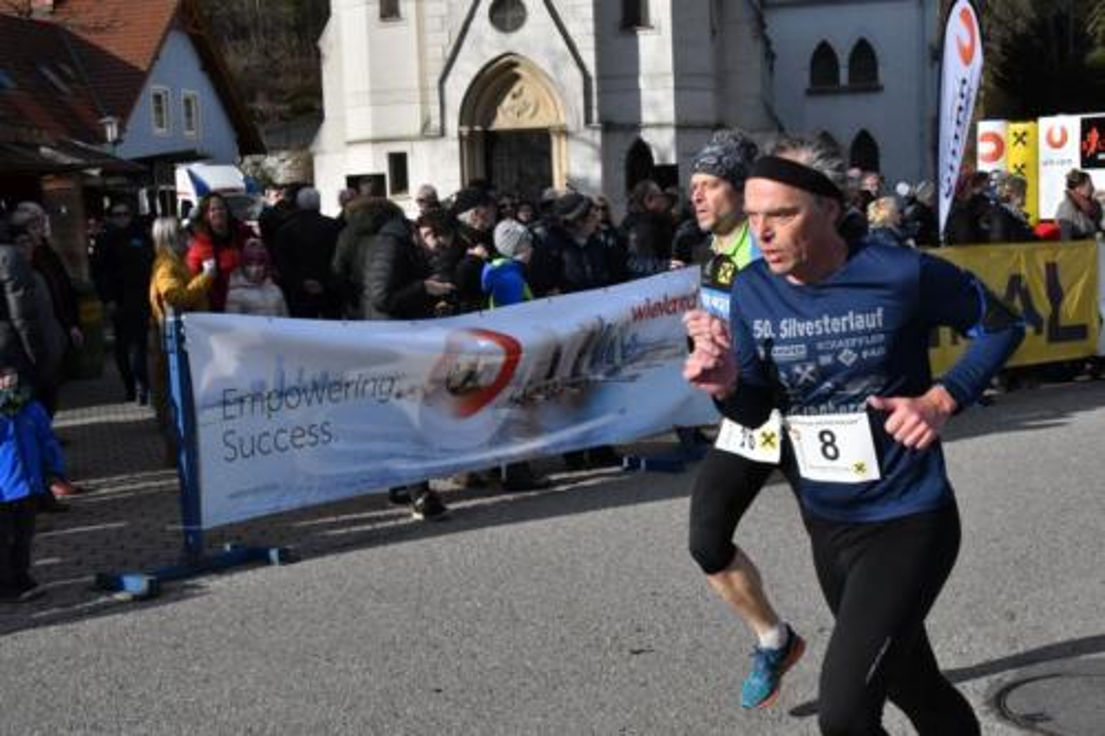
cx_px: 552
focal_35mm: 52
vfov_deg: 25.7
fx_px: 1611
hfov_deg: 37.9
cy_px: 368
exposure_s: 1/2500
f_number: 20
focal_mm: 35
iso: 2000
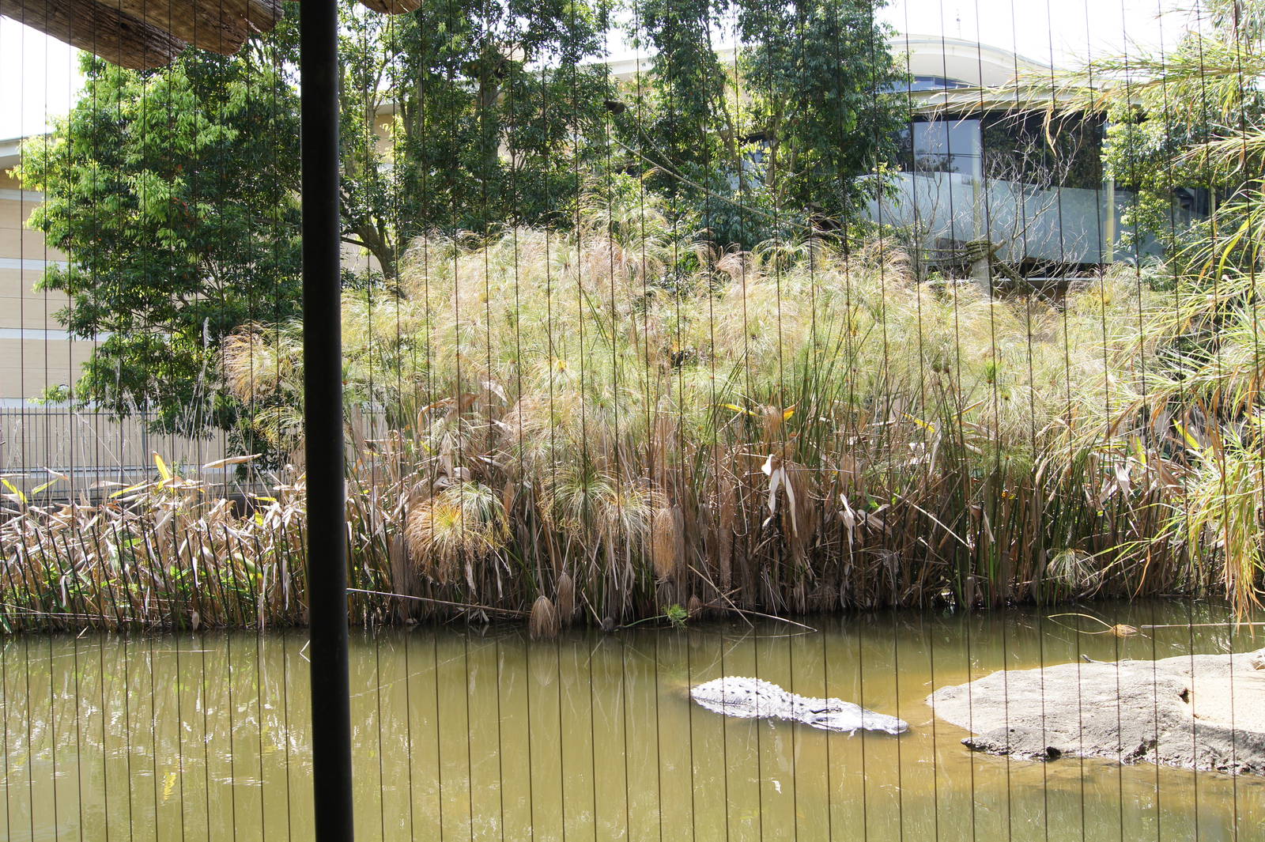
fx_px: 1159
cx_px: 632
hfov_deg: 57.2
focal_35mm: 33
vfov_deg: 39.9
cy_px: 421
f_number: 7.1
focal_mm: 22
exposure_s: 1/60
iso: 100
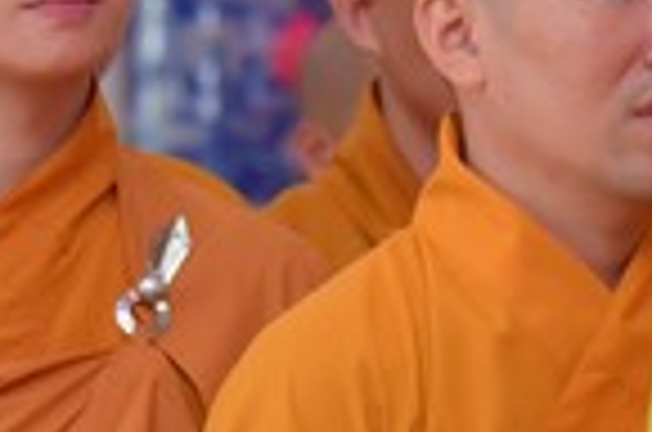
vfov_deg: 2.5
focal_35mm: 539
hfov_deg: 3.8
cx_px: -4
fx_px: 9740
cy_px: 83
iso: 1250
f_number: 5.6
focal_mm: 120
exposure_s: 1/125
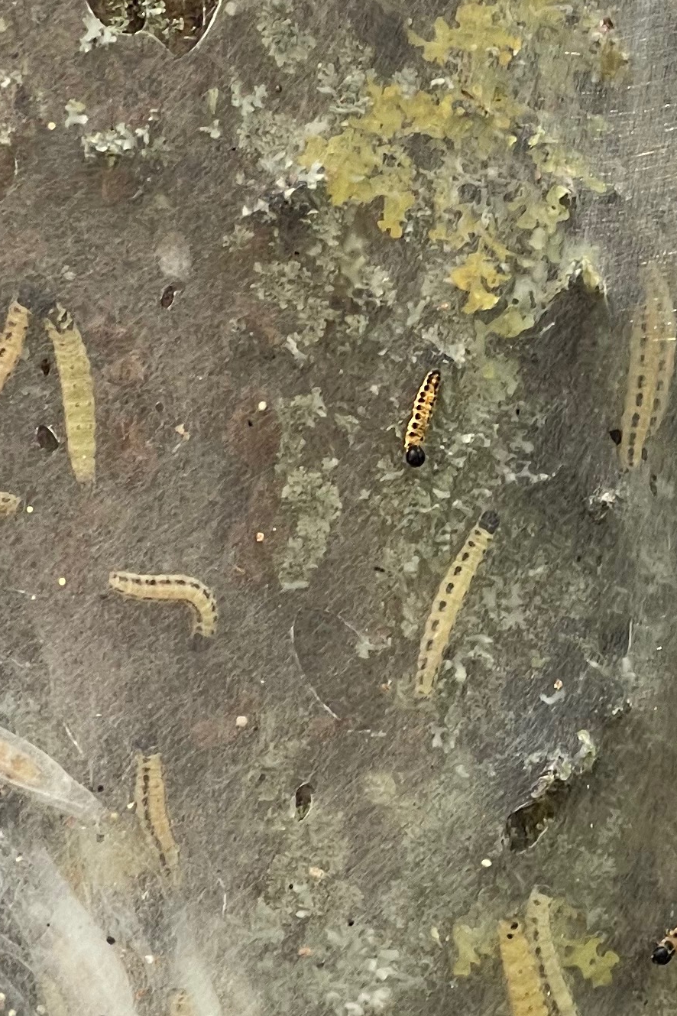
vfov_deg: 10.1
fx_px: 5698
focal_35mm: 202
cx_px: 242
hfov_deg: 6.8
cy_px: 1085
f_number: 2.2
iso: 25
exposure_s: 1/99
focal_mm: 7.5
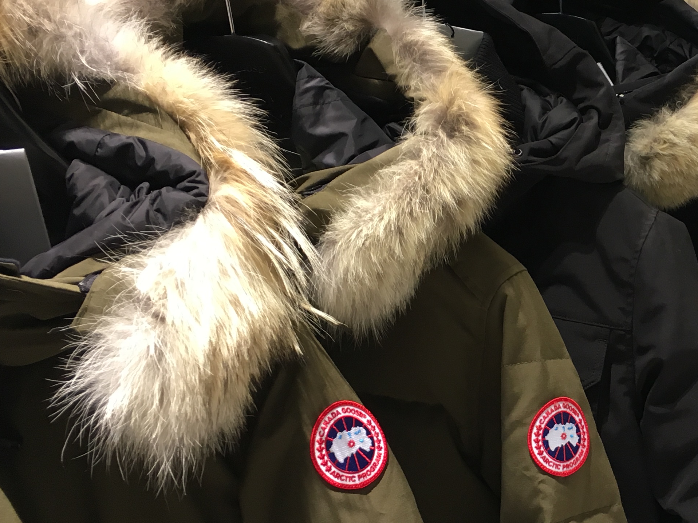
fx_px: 1230
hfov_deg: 29.9
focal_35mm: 61
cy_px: 271
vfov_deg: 24.0
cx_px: 672
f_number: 2.2
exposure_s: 1/30
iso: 64
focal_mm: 4.15
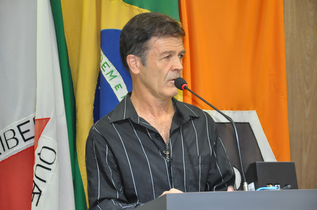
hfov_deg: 18.2
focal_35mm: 112
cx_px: 158
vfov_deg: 12.1
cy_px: 105
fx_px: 989
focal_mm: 75
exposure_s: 1/60
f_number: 5.3
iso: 2000
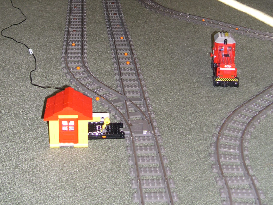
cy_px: 2
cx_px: 123
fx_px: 457
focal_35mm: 58
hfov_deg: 33.2
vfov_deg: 24.2
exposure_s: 1/60
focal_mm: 8
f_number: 2.8
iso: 100
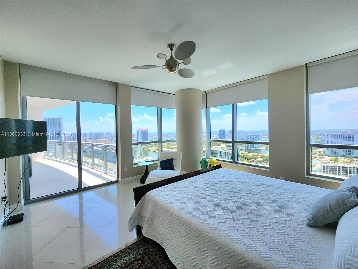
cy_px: 134
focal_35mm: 13
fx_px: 134
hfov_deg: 106.2
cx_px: 179
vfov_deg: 89.9
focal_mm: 2.2
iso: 50
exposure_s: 1/500
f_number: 2.2
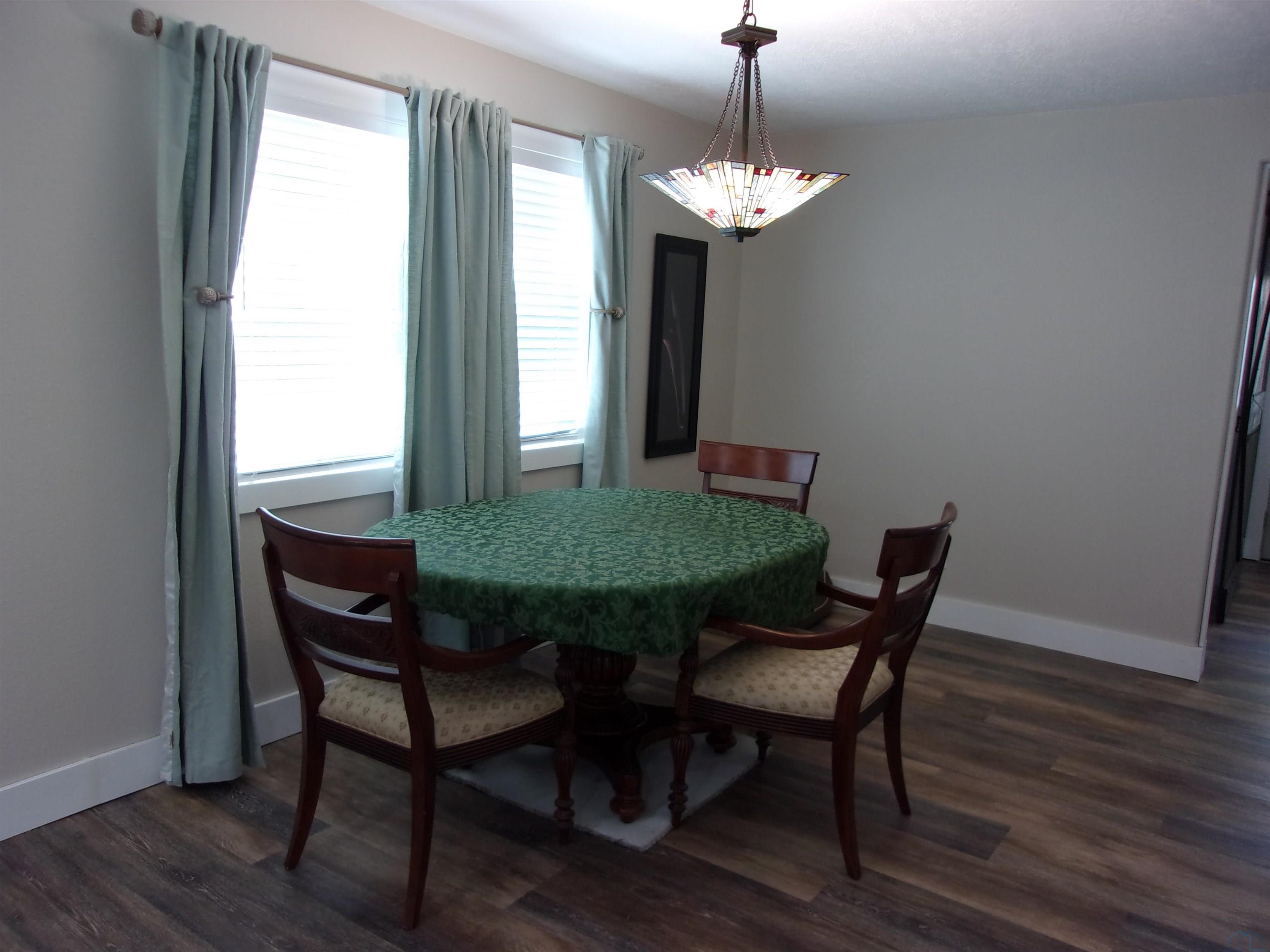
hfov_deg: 65.3
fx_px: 991
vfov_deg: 51.4
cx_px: 635
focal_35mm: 27
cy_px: 476
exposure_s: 1/34
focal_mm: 4.9
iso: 111
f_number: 3
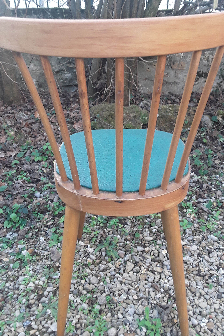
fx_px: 280
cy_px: 163
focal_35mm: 30
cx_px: 113
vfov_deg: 61.9
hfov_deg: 43.6
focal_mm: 2.91
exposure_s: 1/33
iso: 50
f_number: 1.9
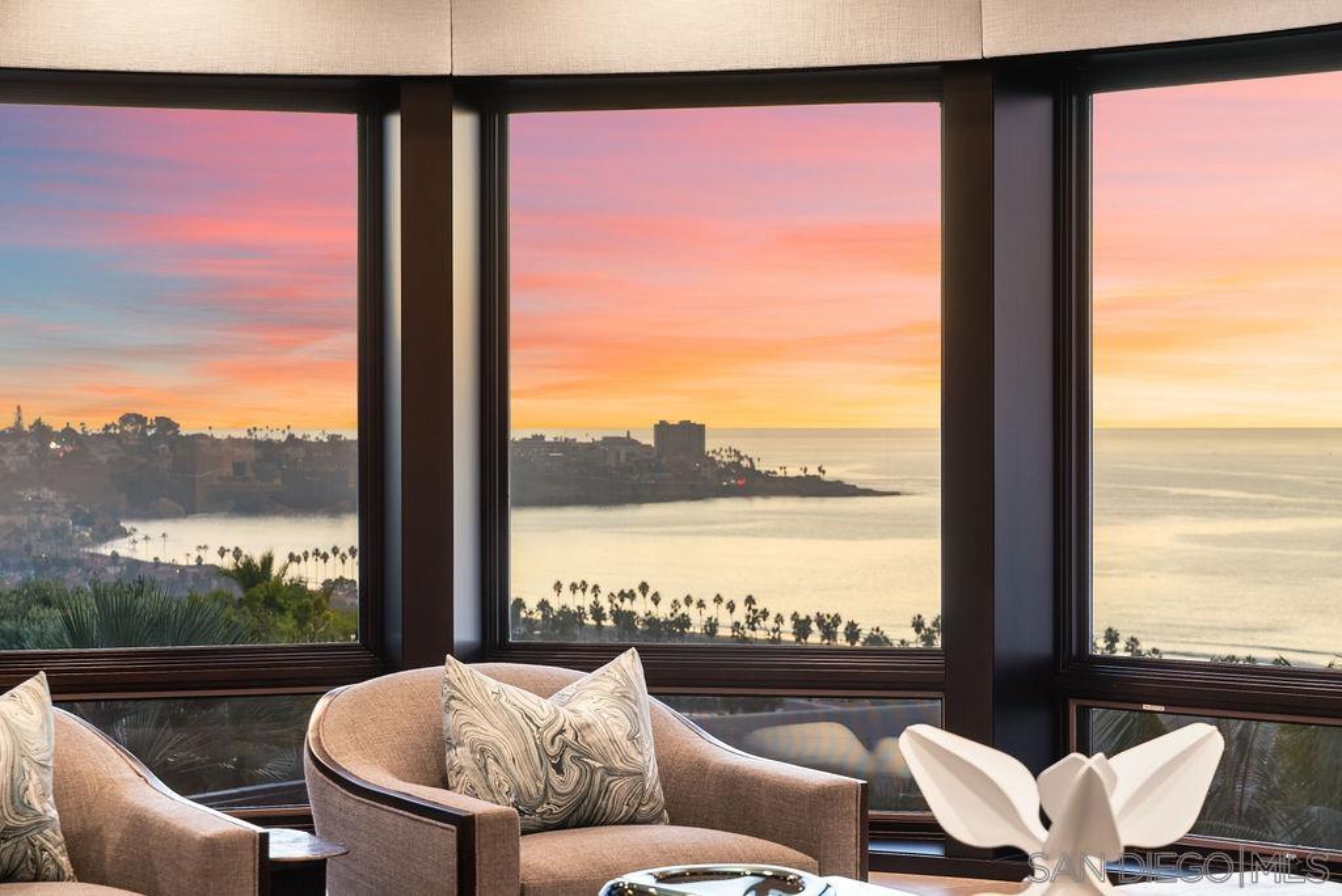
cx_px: 671
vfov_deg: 18.2
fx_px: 2797
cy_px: 448
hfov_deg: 27.0
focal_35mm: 75
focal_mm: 75
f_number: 8
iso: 160
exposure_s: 1/2
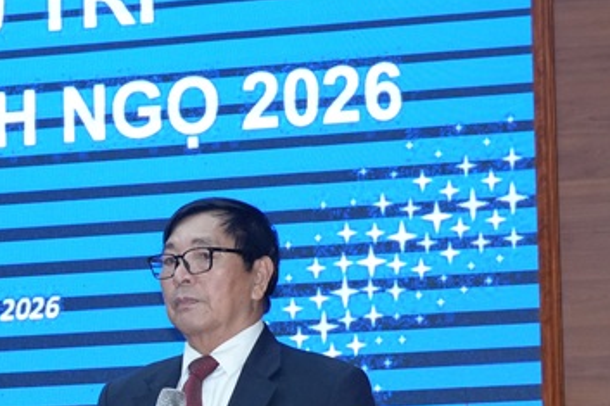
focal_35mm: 195
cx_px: -21
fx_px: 3302
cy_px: 347
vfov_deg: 7.0
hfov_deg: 10.5
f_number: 5
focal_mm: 54
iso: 2500
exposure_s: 1/160
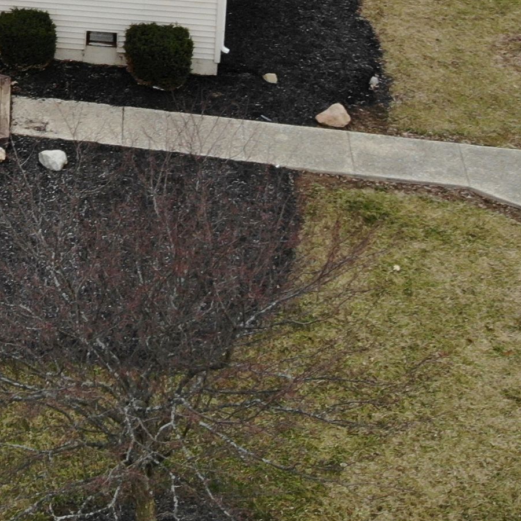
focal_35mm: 95
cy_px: -201
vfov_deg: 17.0
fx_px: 1618
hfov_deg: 17.1
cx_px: -177
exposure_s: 1/107
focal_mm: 4.5
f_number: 2.8
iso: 100
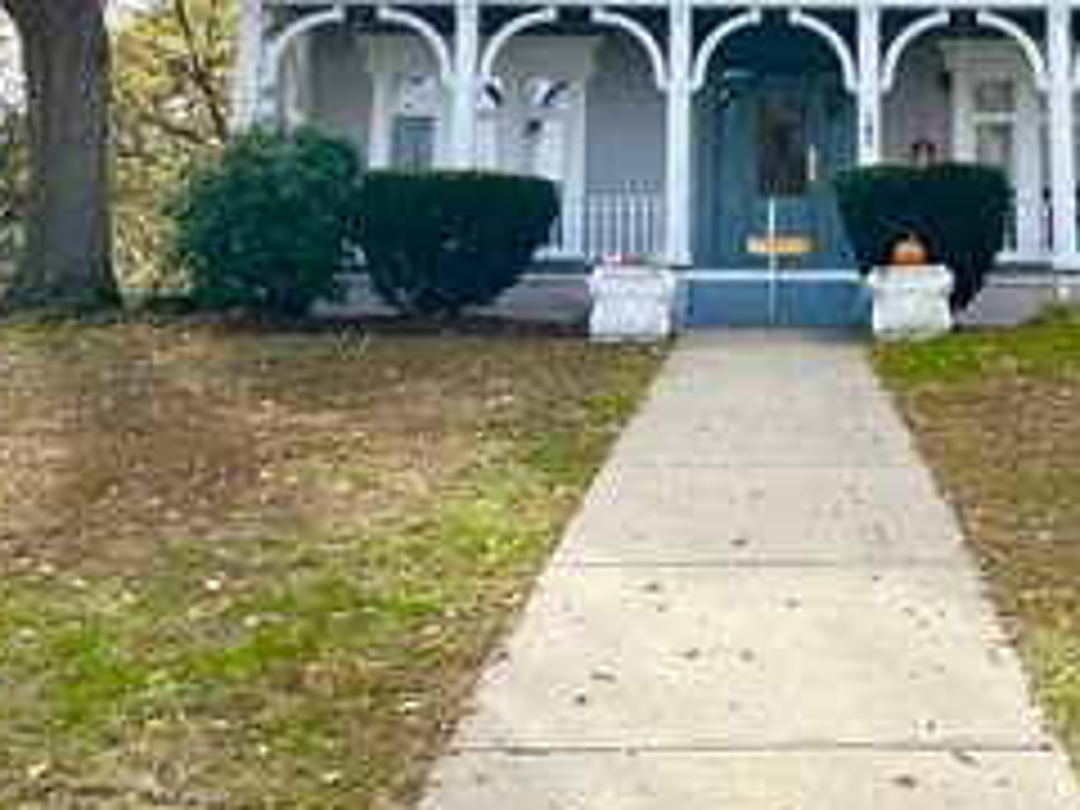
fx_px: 1560
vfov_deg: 28.1
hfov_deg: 37.5
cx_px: 774
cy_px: 88
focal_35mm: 50
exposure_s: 1/1517
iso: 80
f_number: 1.78
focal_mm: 6.86
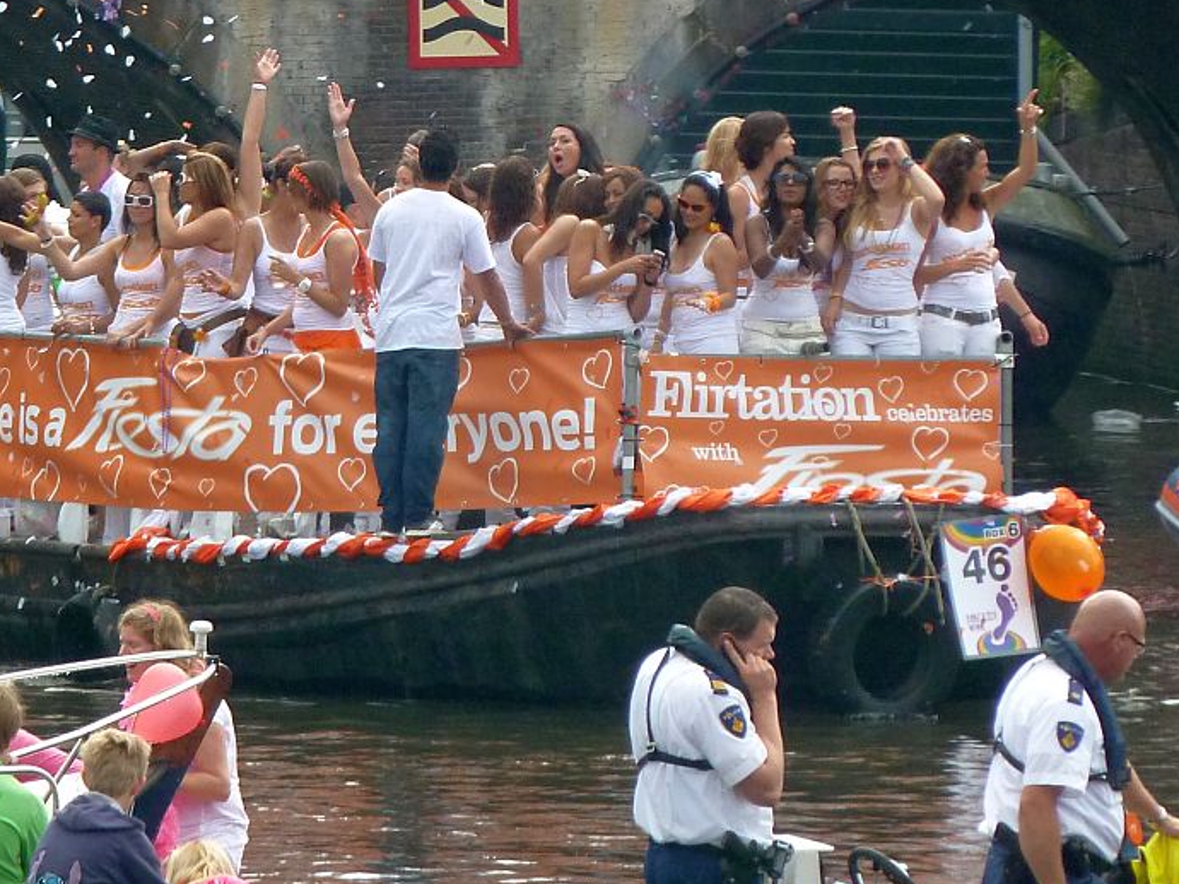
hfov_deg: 3.6
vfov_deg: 2.7
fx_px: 18556
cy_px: 275
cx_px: 311
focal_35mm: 545
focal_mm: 49.2
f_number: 4.9
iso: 200
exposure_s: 1/125
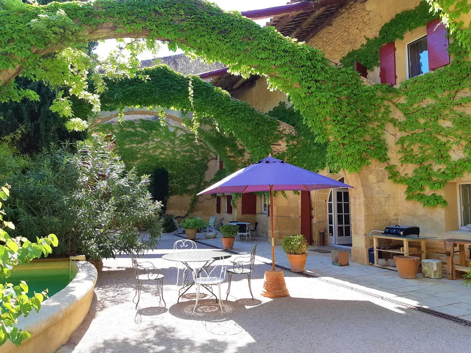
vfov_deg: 53.1
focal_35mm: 26
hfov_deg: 67.3
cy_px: 176
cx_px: 236
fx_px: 354
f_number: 1.7
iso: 40
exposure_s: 1/418
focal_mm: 3.93
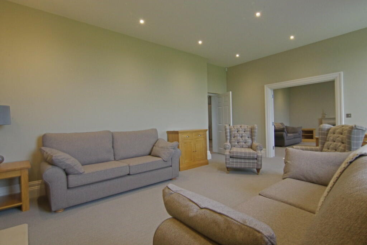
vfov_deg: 73.8
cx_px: 184
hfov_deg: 96.7
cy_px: 122
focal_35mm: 16
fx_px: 163
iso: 3200
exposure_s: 1/13
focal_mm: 11
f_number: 4
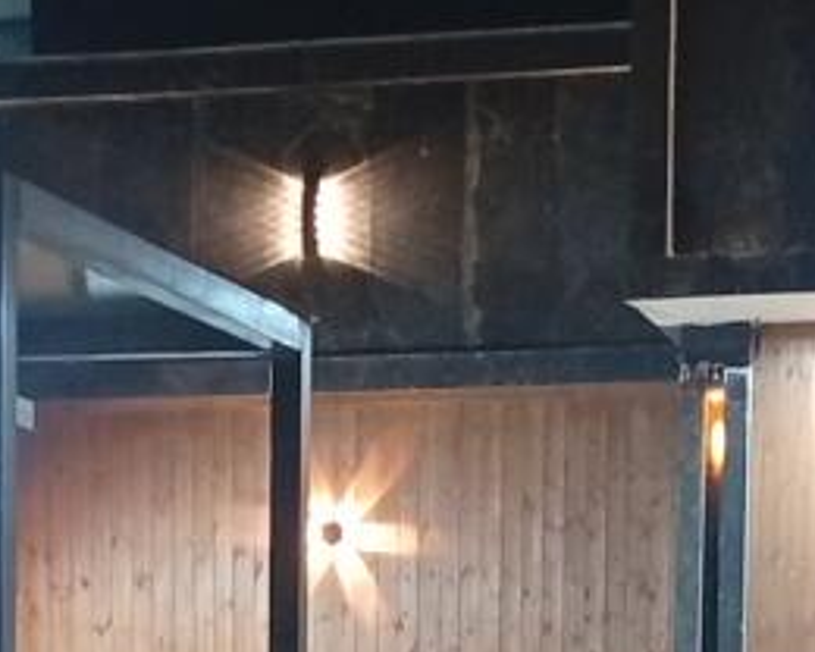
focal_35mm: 162
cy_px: 1414
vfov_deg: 8.9
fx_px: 3908
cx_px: 404
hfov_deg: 11.9
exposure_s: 1/20
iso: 542
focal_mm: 3.98
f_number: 1.8
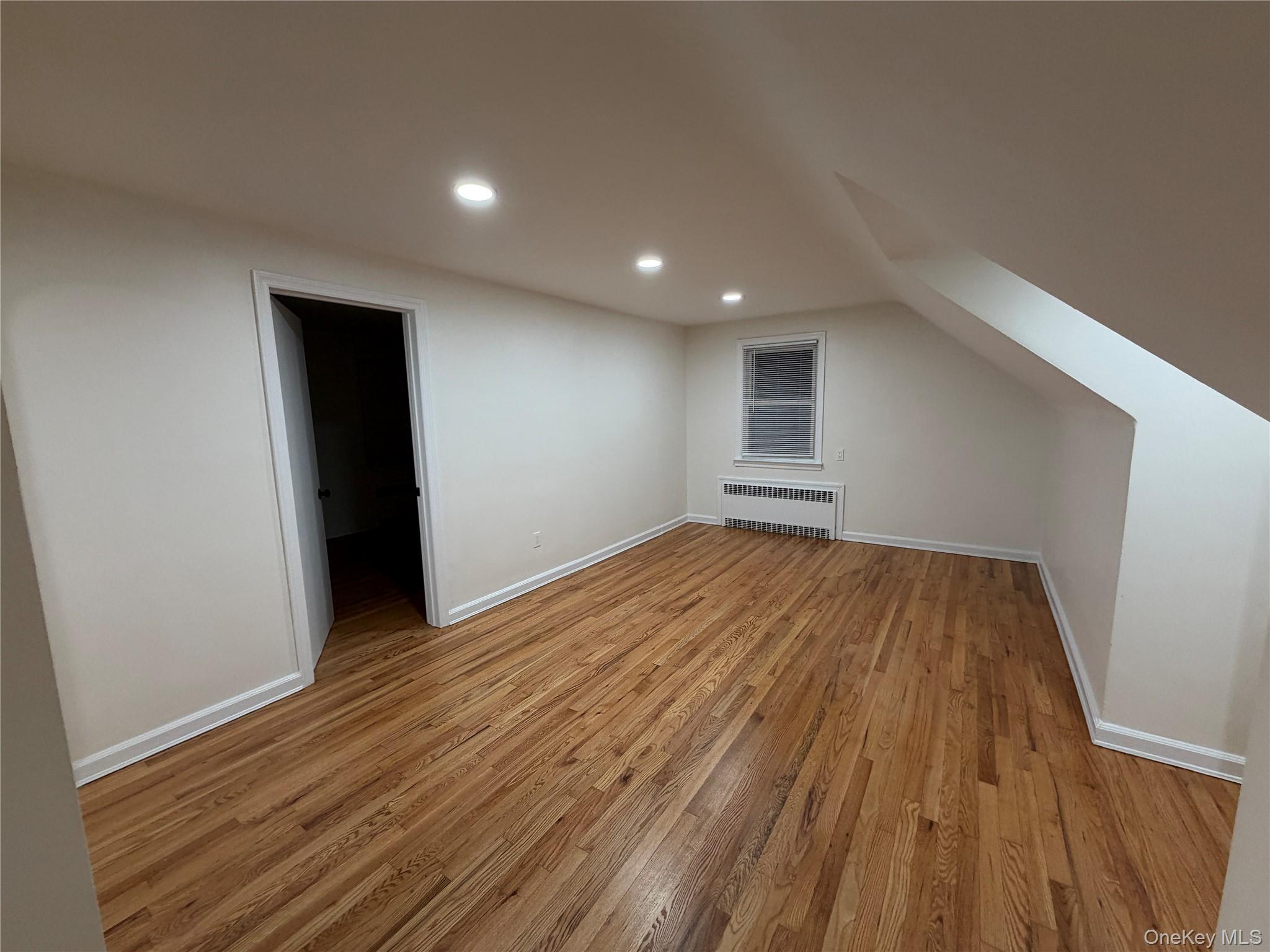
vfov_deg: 85.7
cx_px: 635
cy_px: 476
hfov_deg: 102.1
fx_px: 514
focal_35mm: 14
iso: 160
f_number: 2.2
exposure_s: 1/60
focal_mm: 2.22
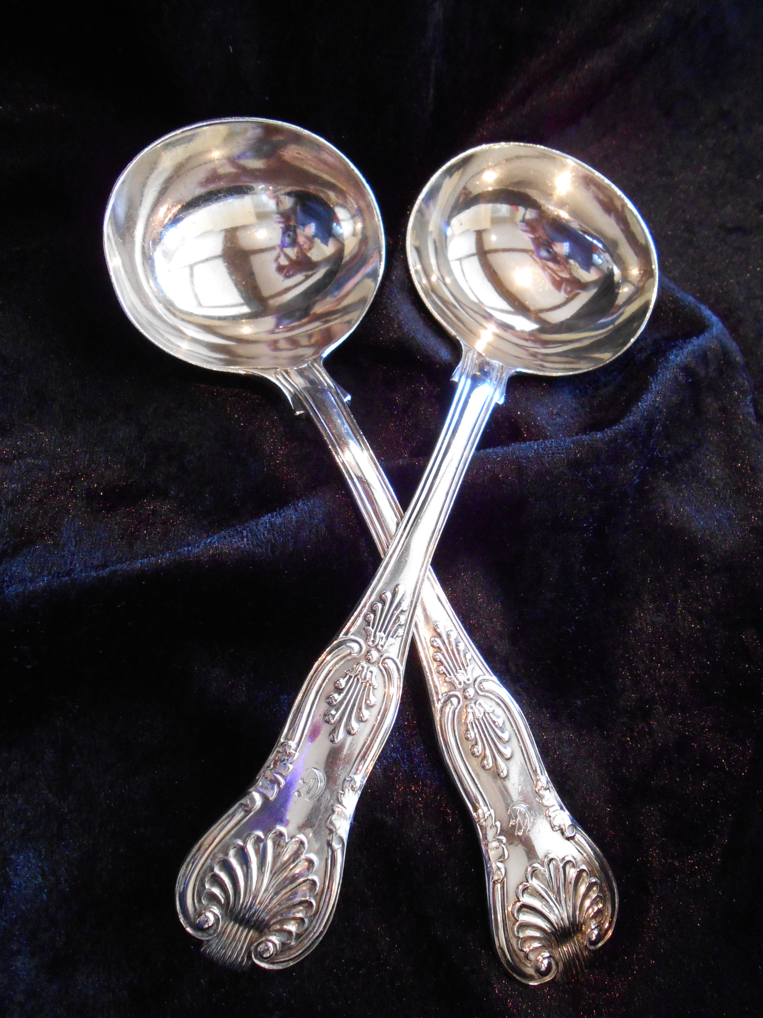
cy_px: 509
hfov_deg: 53.1
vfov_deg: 67.3
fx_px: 764
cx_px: 382
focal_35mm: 26
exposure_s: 1/25
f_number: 3.5
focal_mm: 4.6
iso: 400
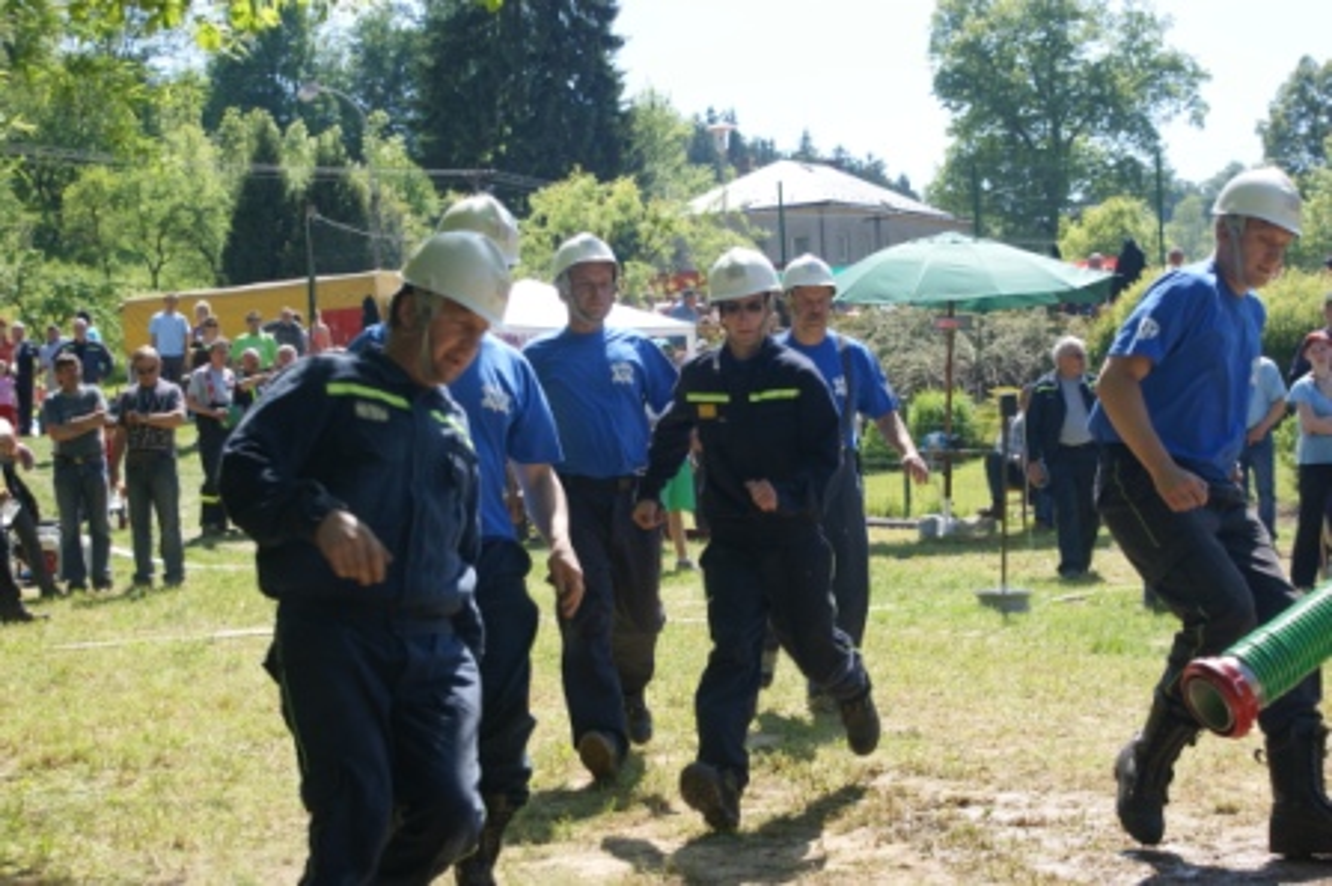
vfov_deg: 18.2
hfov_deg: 27.0
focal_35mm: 75
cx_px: 666
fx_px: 2773
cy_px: 443
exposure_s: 1/250
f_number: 5.6
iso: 100
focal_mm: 50
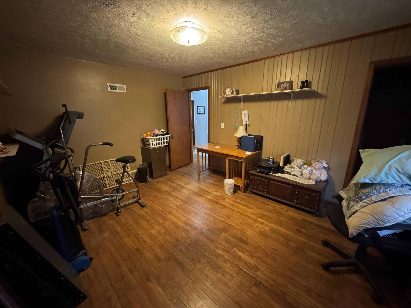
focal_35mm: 14
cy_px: 154
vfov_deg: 85.7
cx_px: 206
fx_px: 166
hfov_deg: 102.1
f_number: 2.2
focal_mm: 2.22
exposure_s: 1/30
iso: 1250
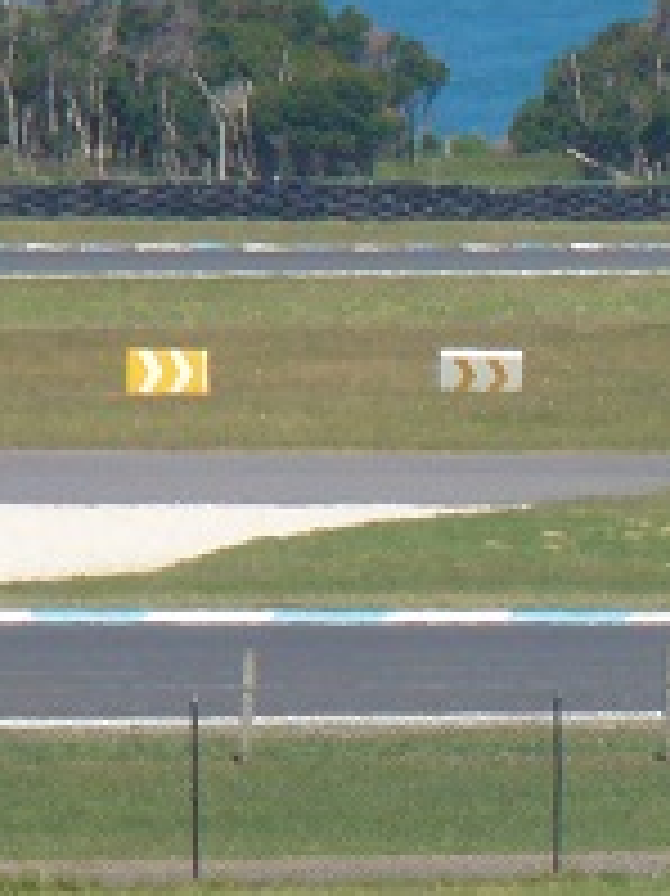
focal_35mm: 893
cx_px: 1457
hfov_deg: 1.7
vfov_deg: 2.2
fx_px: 23070
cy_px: 1004
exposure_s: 1/500
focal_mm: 36.6
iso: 80
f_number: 4.5
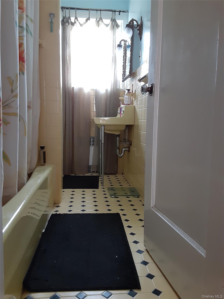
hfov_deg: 51.4
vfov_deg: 65.3
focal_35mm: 27
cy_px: 150
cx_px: 112
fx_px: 233
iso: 250
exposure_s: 1/24
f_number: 1.9
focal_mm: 2.91
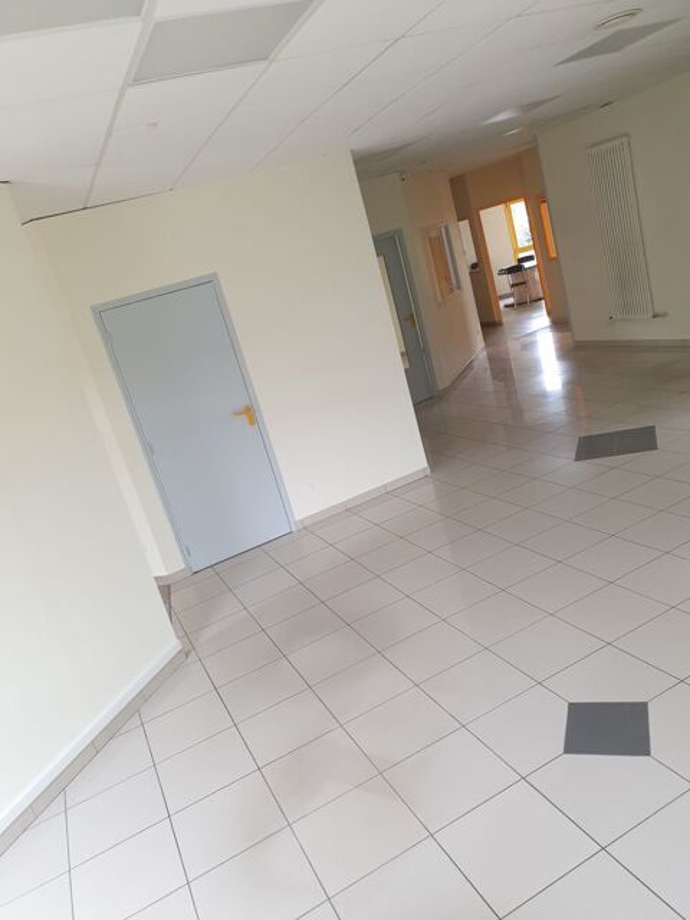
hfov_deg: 53.1
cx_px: 345
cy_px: 460
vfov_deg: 67.3
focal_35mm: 26
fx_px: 691
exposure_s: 1/37
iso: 250
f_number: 2.4
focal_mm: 4.3
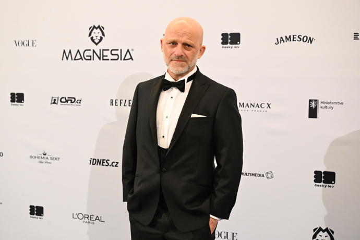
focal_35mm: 54
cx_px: 180
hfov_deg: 36.9
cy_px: 120
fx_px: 540
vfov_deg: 25.1
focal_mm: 54
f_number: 5
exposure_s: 1/160
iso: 3200
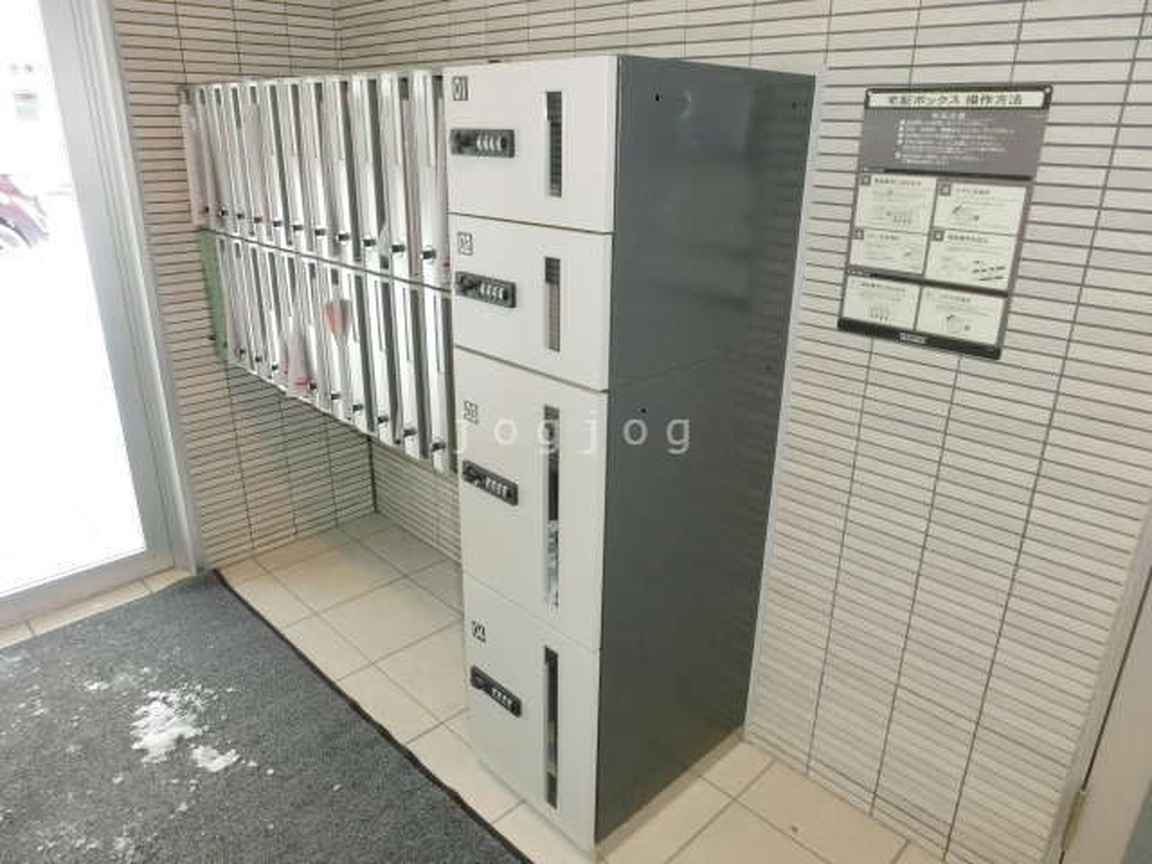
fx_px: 799
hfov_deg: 71.6
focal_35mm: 24
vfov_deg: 56.8
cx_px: 576
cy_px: 432
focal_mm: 4.24
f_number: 3
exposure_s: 1/60
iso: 400
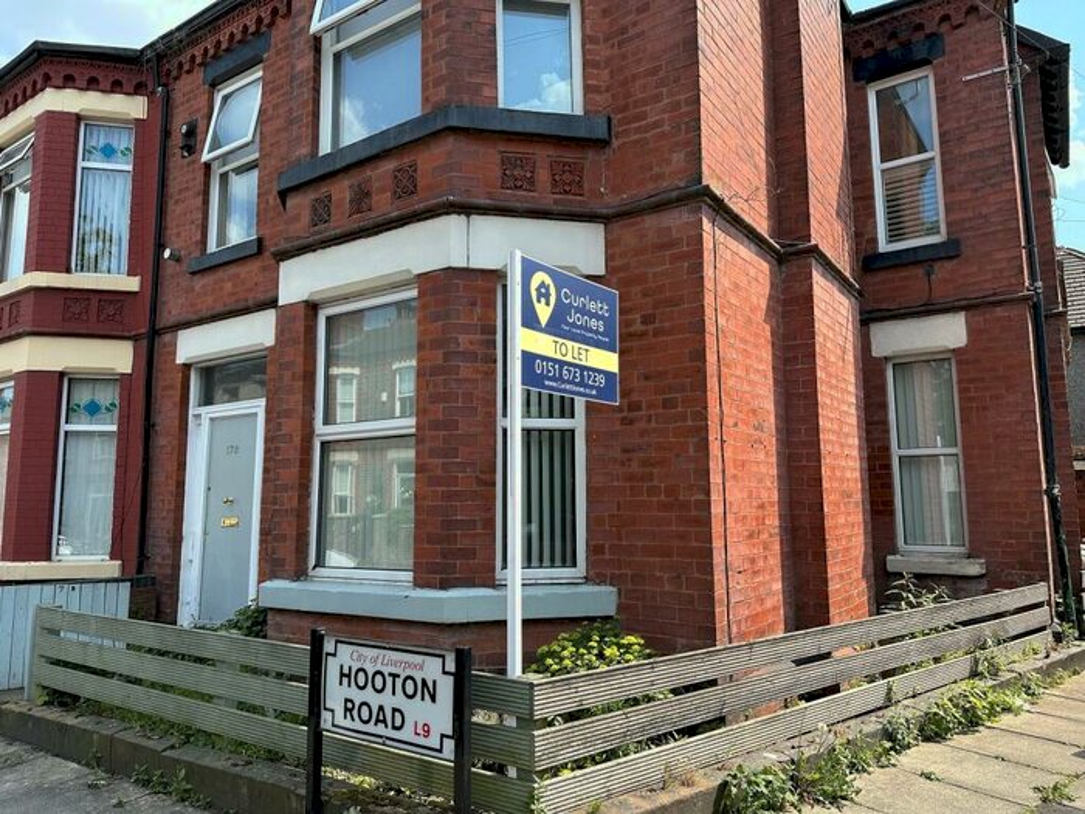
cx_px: 542
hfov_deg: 71.6
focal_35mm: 24
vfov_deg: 56.8
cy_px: 407
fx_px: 752
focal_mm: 6.86
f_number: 1.78
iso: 80
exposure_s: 1/1613
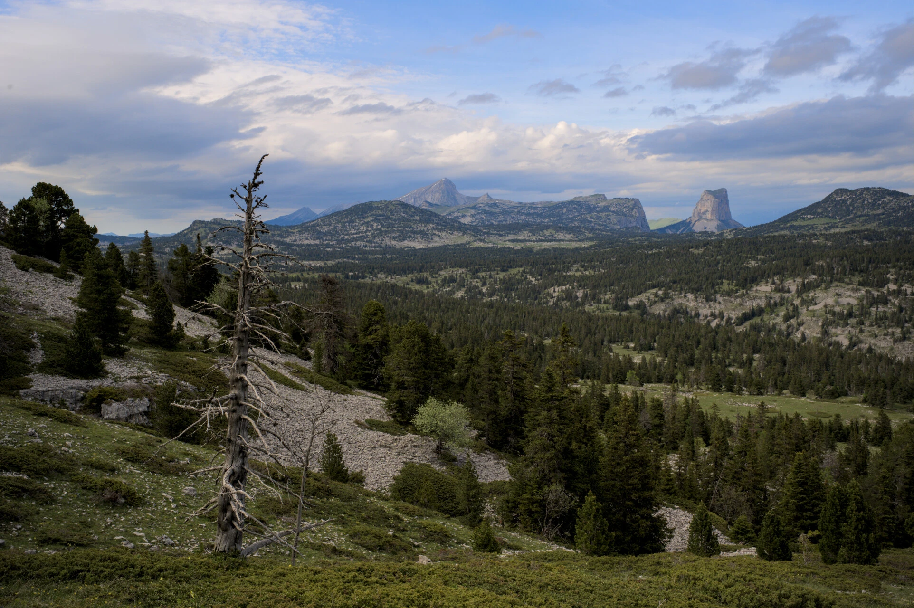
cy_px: 304
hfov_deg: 54.5
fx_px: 888
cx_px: 457
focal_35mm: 35
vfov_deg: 37.8
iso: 100
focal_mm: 35
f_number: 14
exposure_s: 1/50
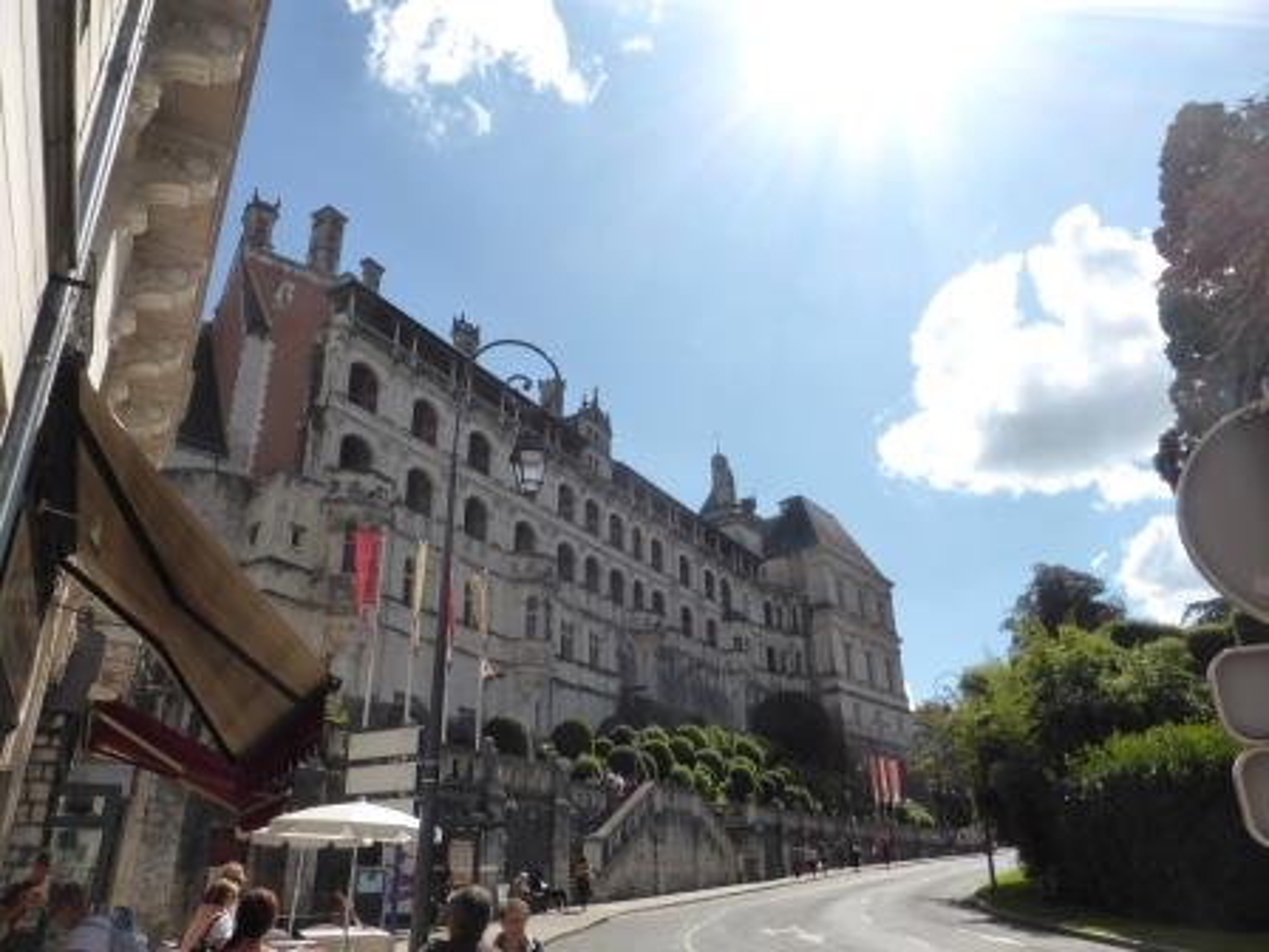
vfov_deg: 54.9
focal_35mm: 25
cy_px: 476
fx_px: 916
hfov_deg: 69.4
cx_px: 634
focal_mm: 4.3
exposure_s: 1/1600
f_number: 3.3
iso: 160
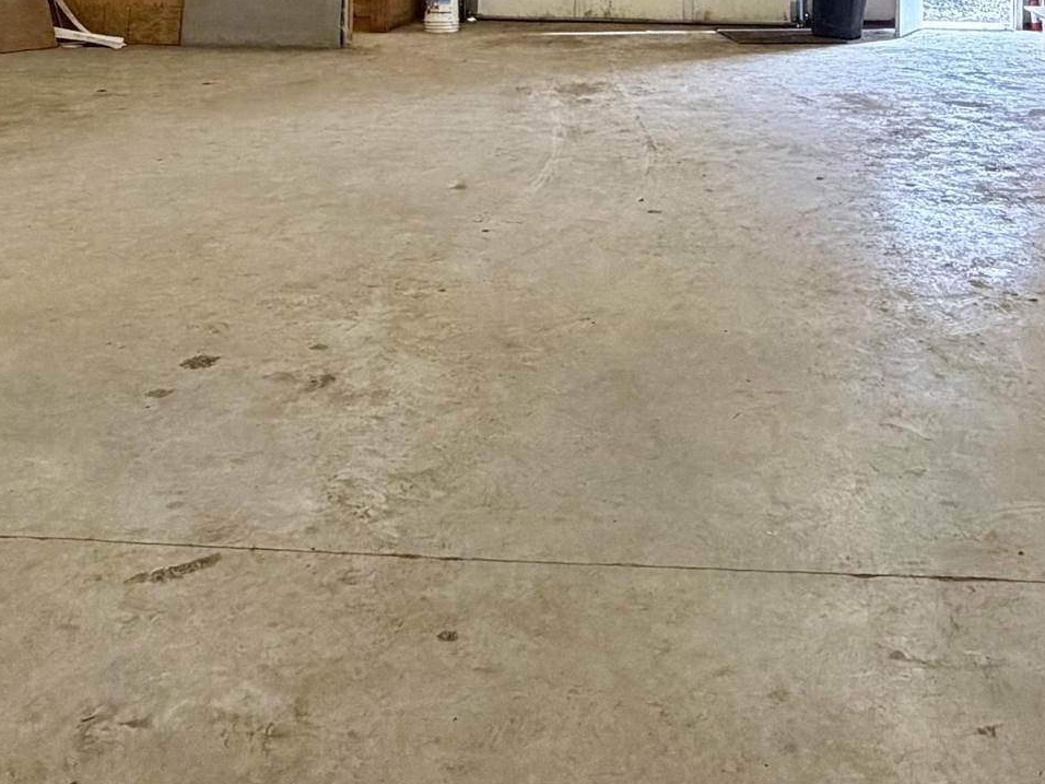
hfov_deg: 41.5
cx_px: 702
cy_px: -153
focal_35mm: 45
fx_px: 1358
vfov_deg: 28.2
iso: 320
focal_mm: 2.22
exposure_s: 1/60
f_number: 2.2
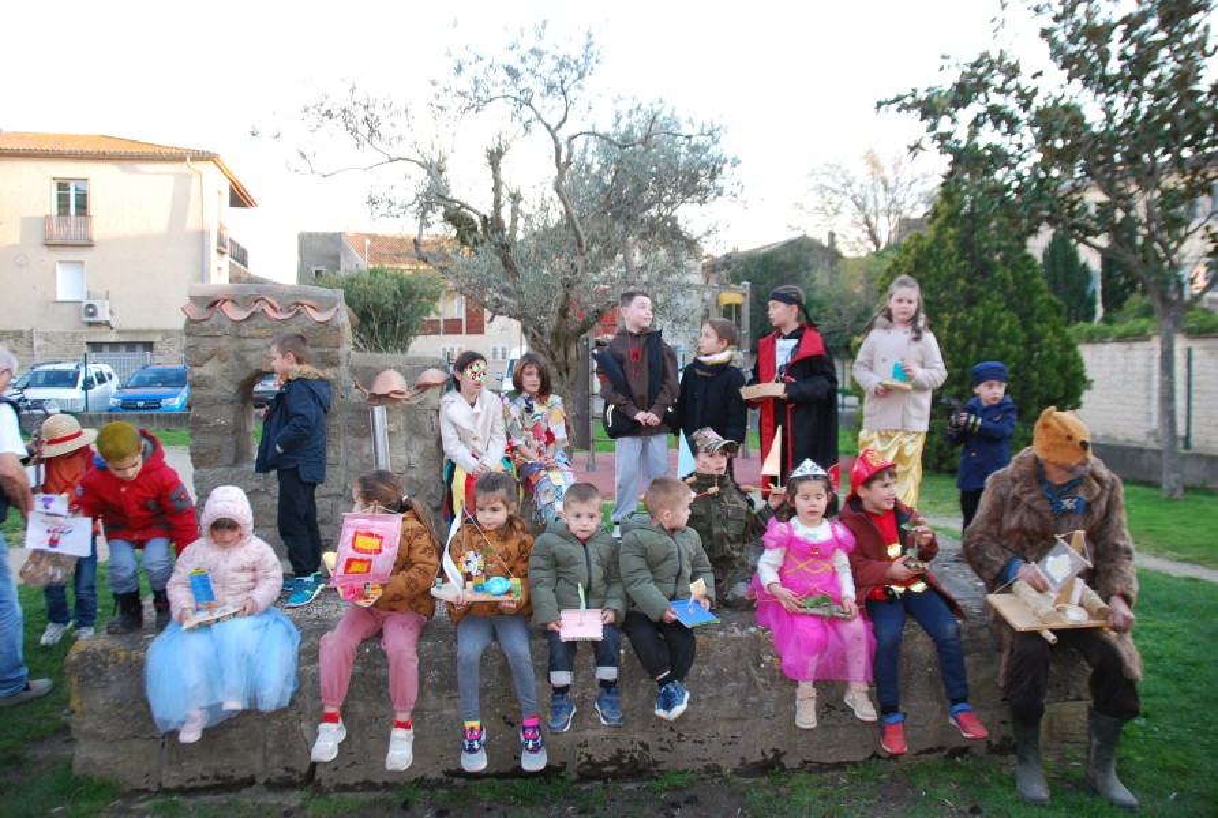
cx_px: 609
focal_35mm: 27
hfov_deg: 67.3
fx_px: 916
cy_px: 409
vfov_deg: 48.2
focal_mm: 18
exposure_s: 1/125
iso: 400
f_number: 4
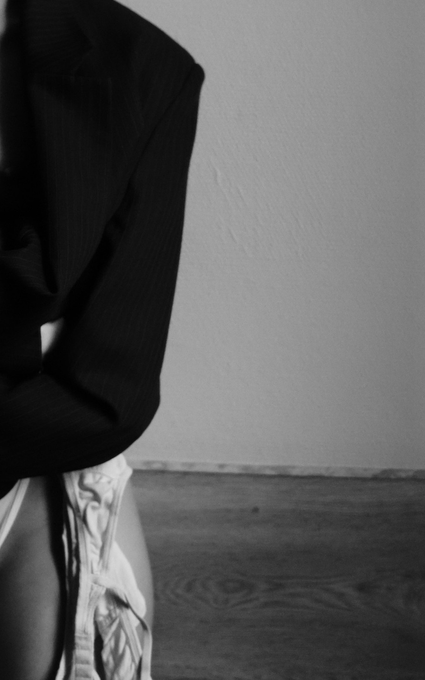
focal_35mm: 130
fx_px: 2408
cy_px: 296
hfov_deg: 9.9
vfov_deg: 16.1
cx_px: -107
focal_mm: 50
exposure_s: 1/100
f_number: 2.2
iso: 3200
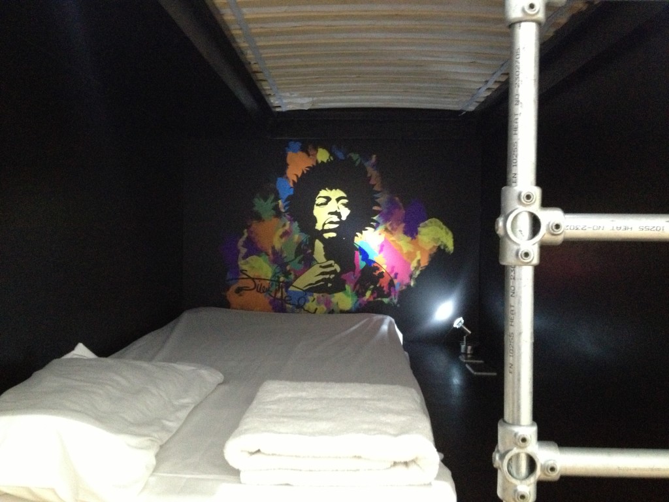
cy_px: 251
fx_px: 676
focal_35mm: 35
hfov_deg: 52.6
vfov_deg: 40.7
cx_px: 334
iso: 640
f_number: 2.4
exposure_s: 1/15
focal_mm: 4.28
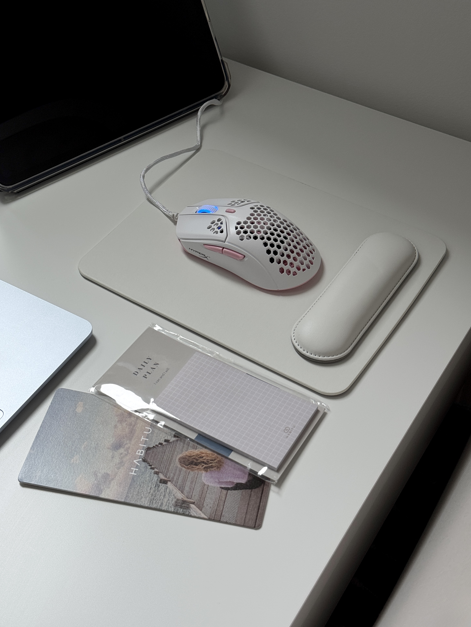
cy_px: 314
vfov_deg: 38.2
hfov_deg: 29.1
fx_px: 907
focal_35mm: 50
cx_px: 231
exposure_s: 1/279
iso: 64
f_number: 1.78
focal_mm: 6.76
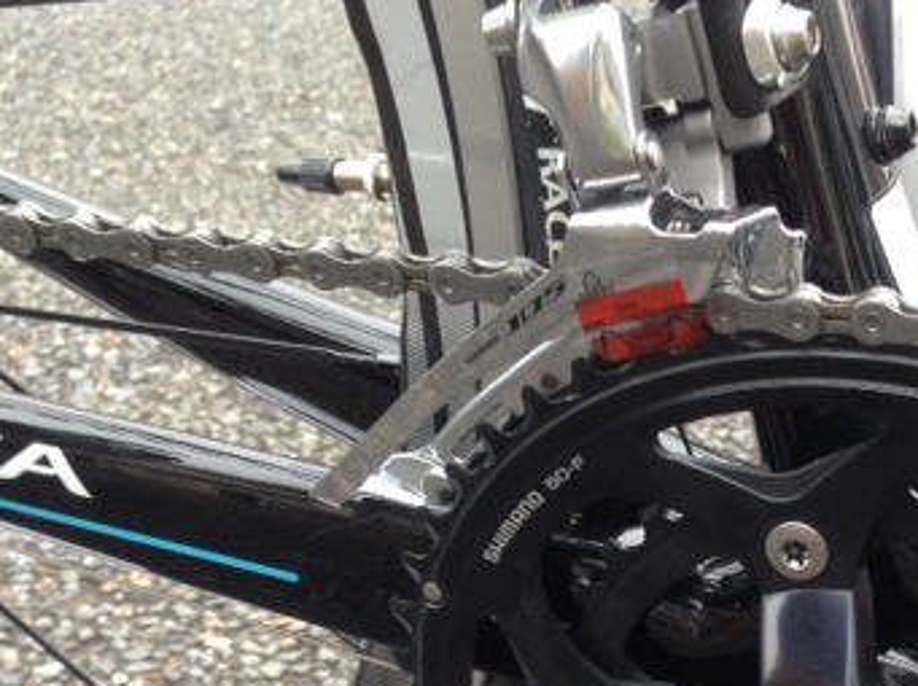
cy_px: 554
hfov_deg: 30.8
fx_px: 1642
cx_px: 668
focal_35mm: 62
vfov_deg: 23.2
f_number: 2.4
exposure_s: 1/30
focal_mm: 4.12
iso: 64
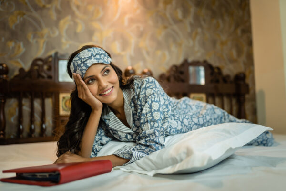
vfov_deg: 37.9
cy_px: 96
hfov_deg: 54.4
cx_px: 143
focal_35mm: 35
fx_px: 278
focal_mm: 35
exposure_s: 1/125
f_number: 1.4
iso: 500
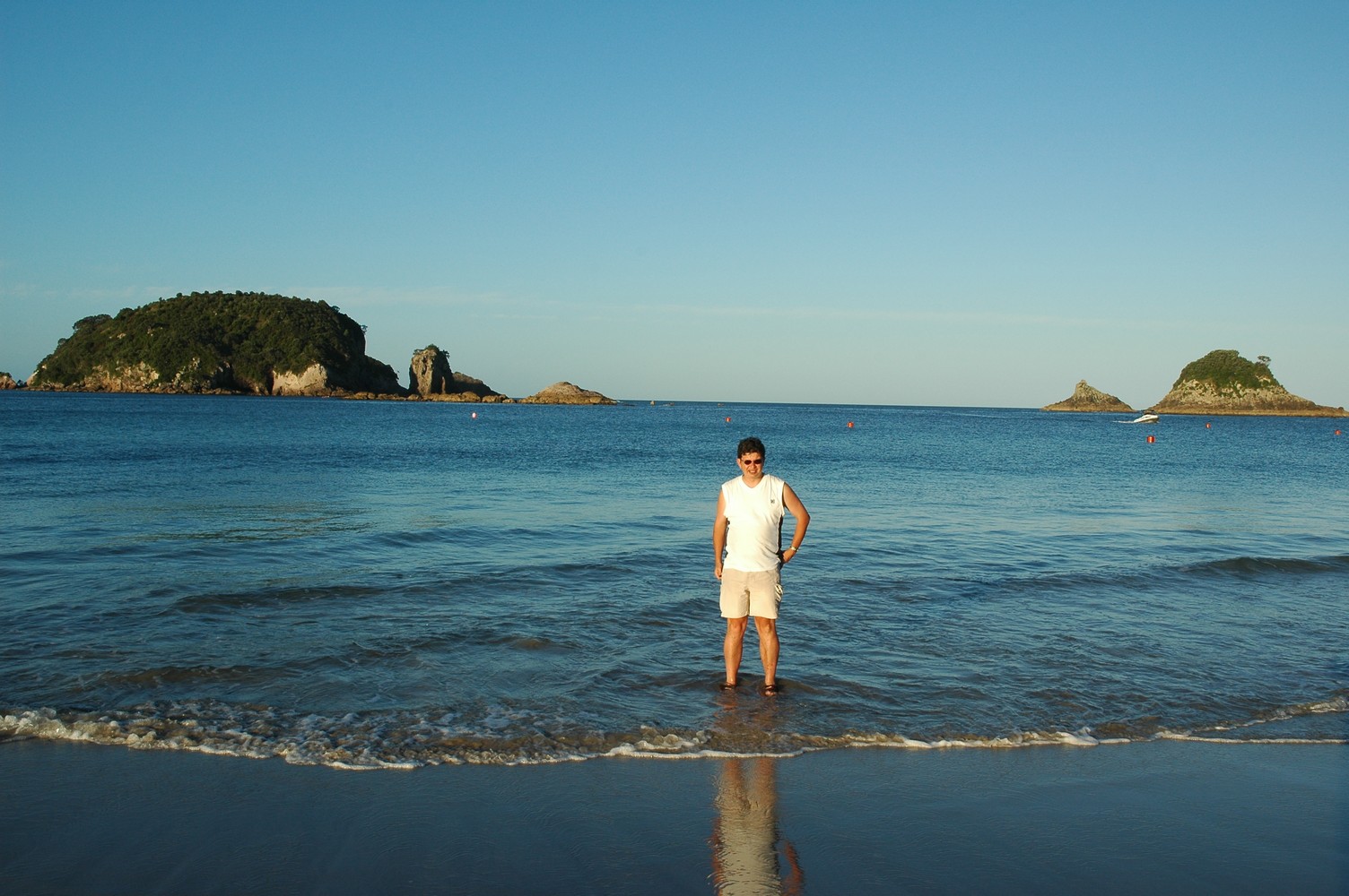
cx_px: 674
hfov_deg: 53.2
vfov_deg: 36.8
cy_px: 448
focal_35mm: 36
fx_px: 1348
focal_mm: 24
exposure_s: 1/250
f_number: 10
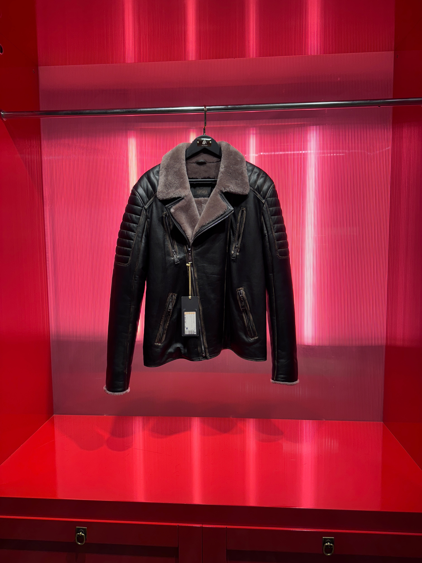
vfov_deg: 71.6
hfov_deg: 56.8
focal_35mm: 24
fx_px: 390
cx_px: 211
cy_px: 282
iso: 100
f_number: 1.78
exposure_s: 1/100
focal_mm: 6.76
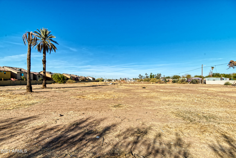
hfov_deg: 96.7
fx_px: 105
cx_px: 118
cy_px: 79
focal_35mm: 16
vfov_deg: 73.8
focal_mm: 16
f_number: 8
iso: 100
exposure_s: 1/2000
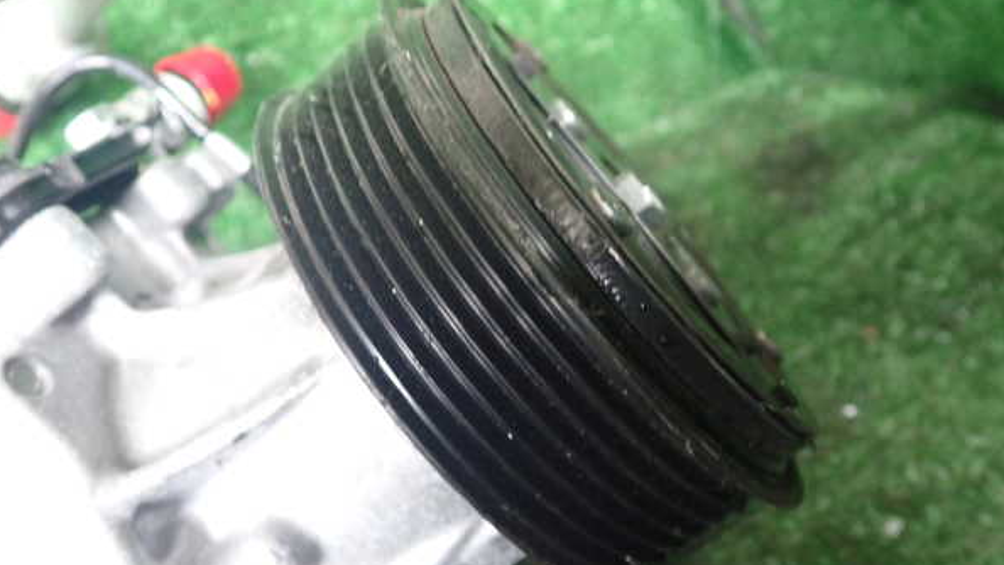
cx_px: 499
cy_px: 252
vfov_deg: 35.6
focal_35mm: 33
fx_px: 878
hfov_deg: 59.5
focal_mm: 5.4
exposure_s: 1/30
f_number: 2.3
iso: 500
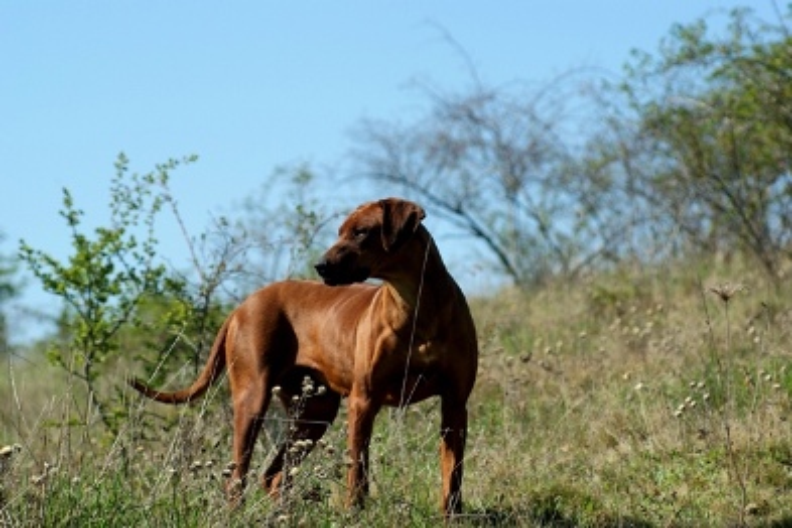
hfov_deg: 9.8
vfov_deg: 6.5
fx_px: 4620
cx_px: 396
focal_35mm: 210
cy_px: 264
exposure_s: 1/320
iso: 100
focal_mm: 140
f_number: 6.3
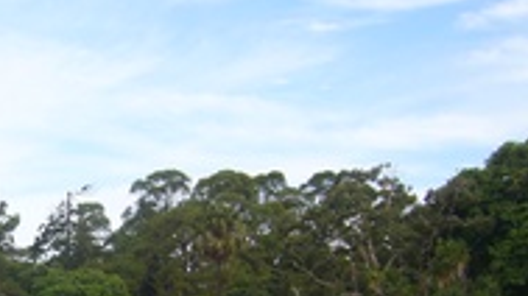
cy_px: 321
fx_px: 1245
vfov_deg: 13.3
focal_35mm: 89
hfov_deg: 22.3
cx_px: -81
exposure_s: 1/125
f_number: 5.6
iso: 80
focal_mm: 5.8
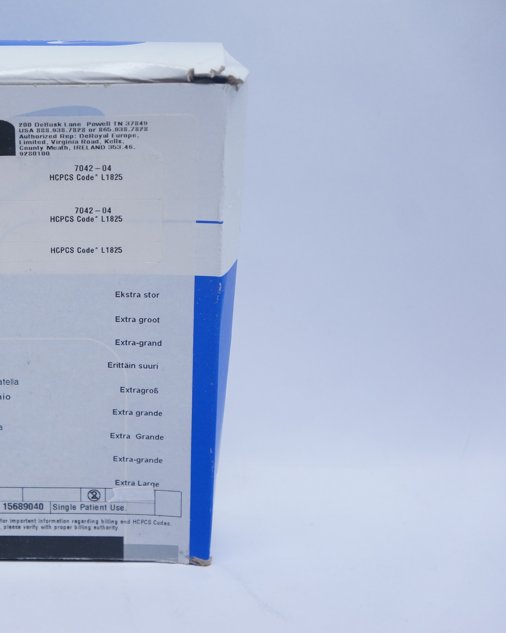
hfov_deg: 18.2
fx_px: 1548
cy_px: 317
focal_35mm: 83
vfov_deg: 23.1
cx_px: 30
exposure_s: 1/160
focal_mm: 39
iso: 800
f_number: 4.5
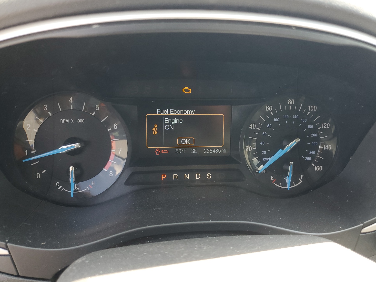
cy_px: 136
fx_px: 293
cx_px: 190
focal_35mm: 27
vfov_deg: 51.4
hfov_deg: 65.3
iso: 64
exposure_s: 1/120
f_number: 1.5
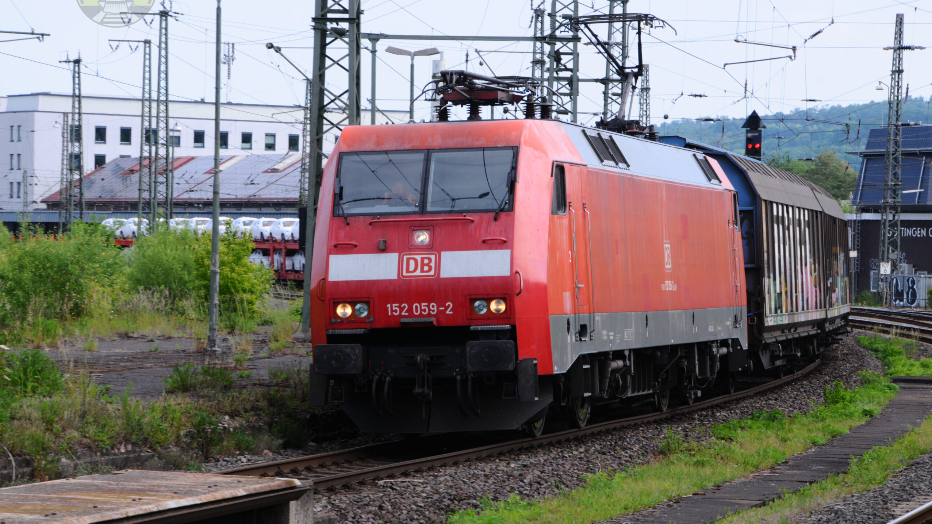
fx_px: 3695
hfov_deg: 14.4
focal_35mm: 150
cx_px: 466
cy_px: 215
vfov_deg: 8.1
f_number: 14
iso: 400
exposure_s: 1/200
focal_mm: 95
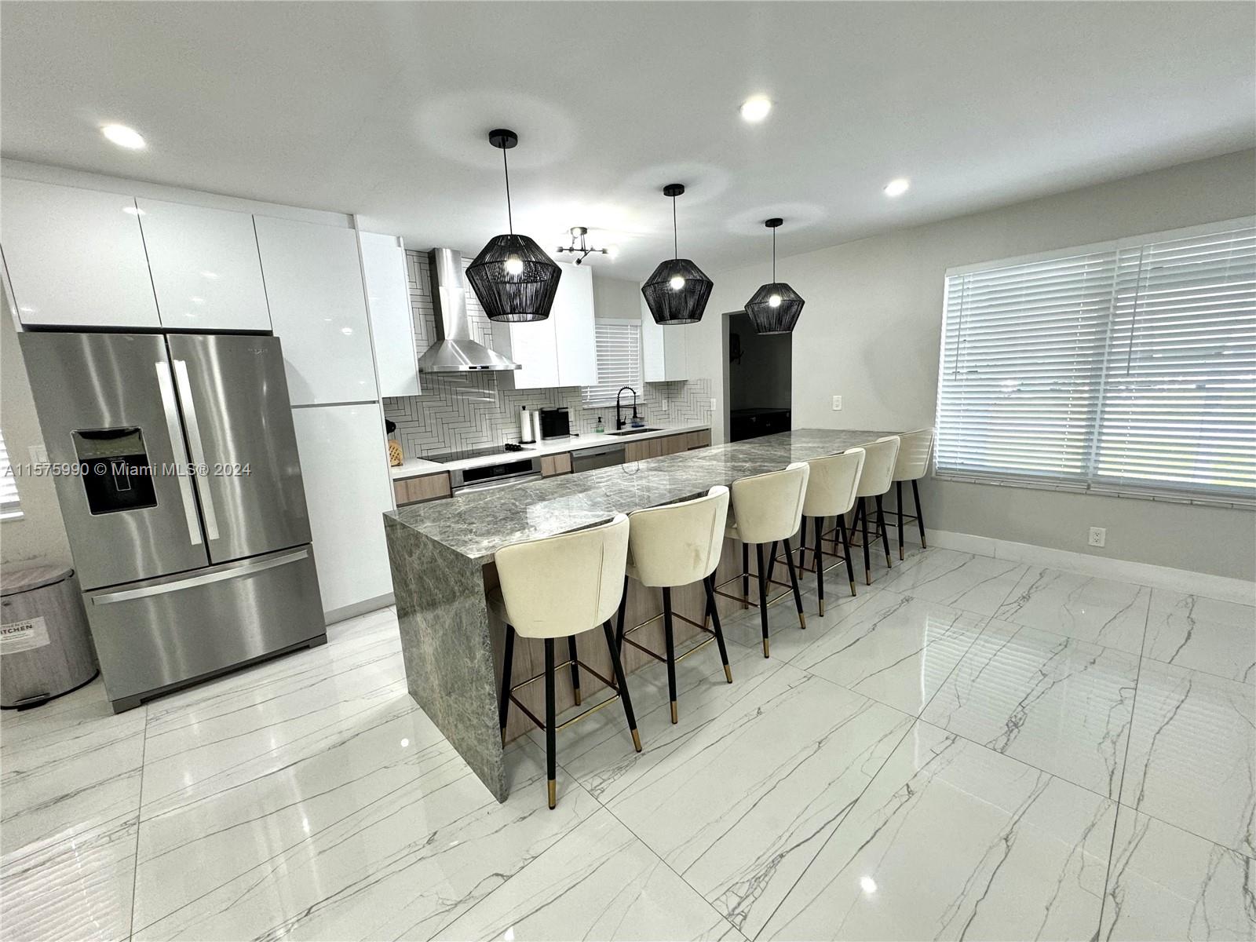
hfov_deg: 102.1
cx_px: 628
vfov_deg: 85.7
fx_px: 508
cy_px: 471
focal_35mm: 14
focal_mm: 2.22
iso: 160
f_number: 2.2
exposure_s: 1/120
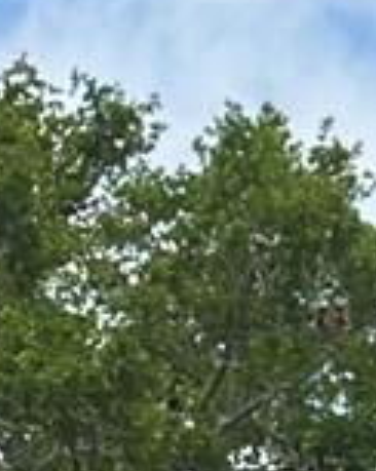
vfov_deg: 4.1
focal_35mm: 459
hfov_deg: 3.3
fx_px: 6398
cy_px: 1528
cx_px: -837
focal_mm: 6.76
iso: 64
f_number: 1.78
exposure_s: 1/4386
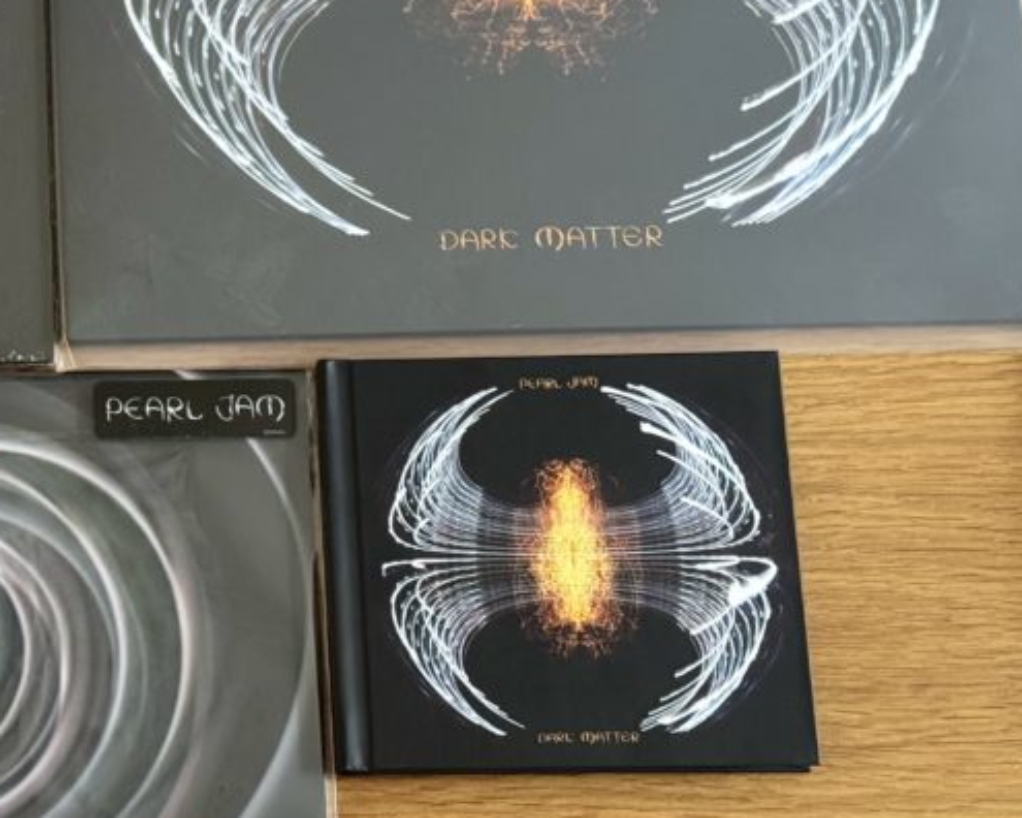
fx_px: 2934
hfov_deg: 19.3
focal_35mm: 97
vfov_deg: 15.8
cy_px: 217
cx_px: 37
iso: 500
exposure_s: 1/25
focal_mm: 6.76
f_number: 1.78
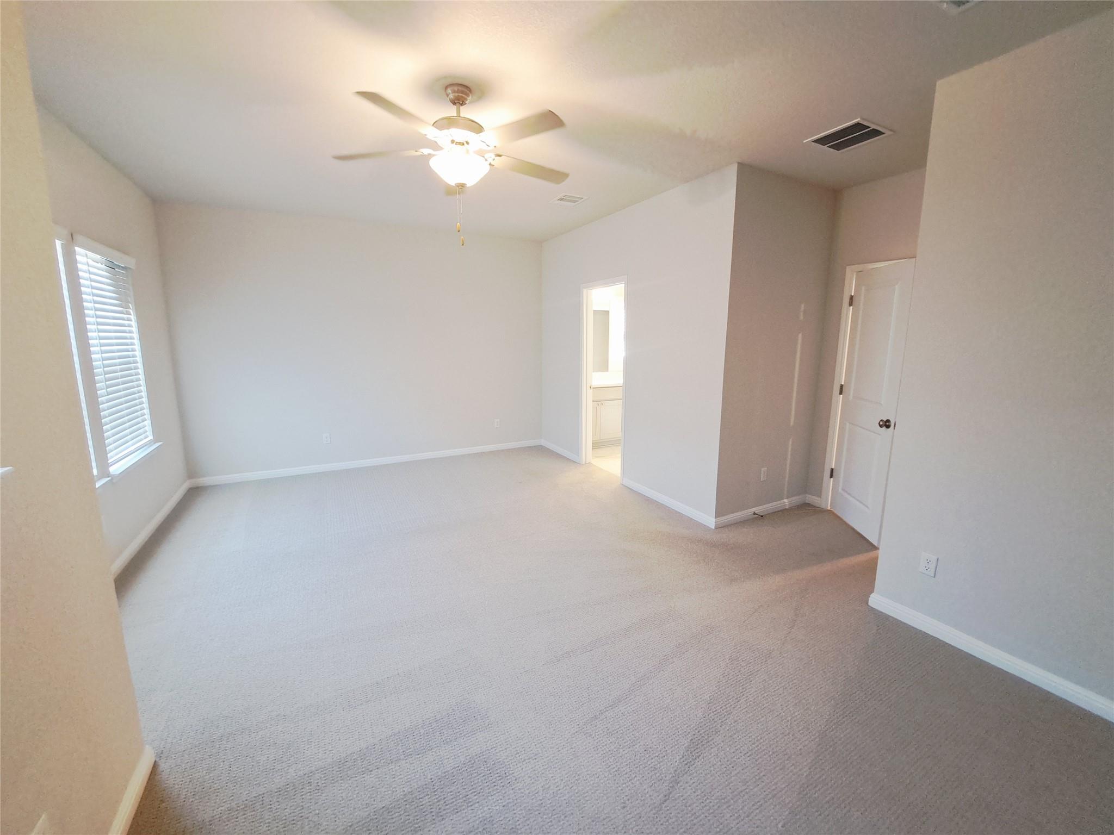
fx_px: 418
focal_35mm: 13
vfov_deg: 89.9
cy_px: 418
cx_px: 557
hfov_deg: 106.2
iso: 200
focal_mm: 1.74
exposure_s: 1/40
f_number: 2.2
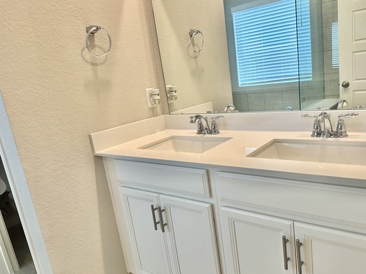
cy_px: 150
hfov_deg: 63.2
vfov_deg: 49.6
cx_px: 211
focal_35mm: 28
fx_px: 296
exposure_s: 1/120
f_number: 1.78
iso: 80
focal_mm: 6.86
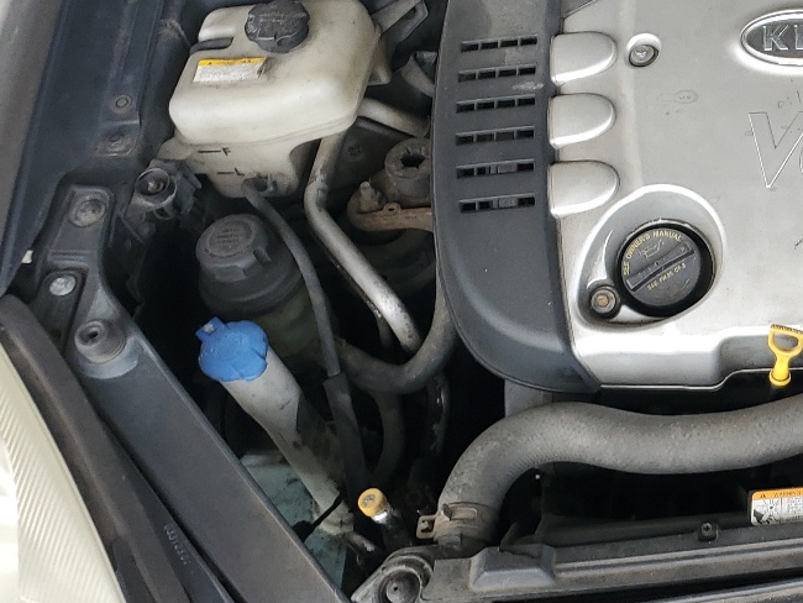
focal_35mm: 64
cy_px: 238
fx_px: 1485
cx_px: 954
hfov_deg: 26.9
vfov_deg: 22.9
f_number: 1.5
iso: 50
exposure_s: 1/152
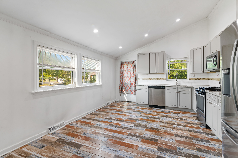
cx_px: 119
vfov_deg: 73.7
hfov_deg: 96.7
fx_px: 106
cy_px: 79
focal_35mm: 16
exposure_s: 1/4
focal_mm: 16
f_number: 9
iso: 320
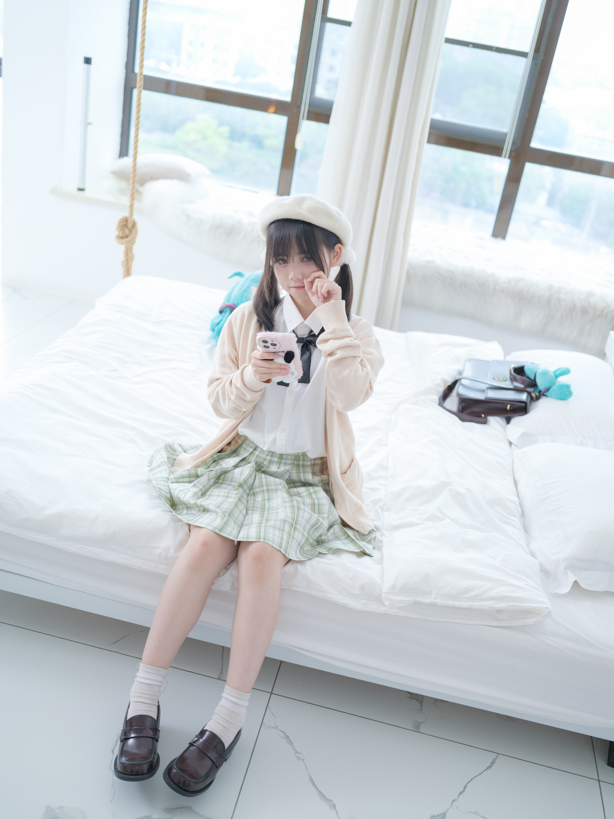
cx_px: 307
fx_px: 851
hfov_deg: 39.7
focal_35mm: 36
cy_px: 410
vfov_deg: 51.4
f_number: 2.8
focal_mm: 45
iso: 800
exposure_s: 1/50
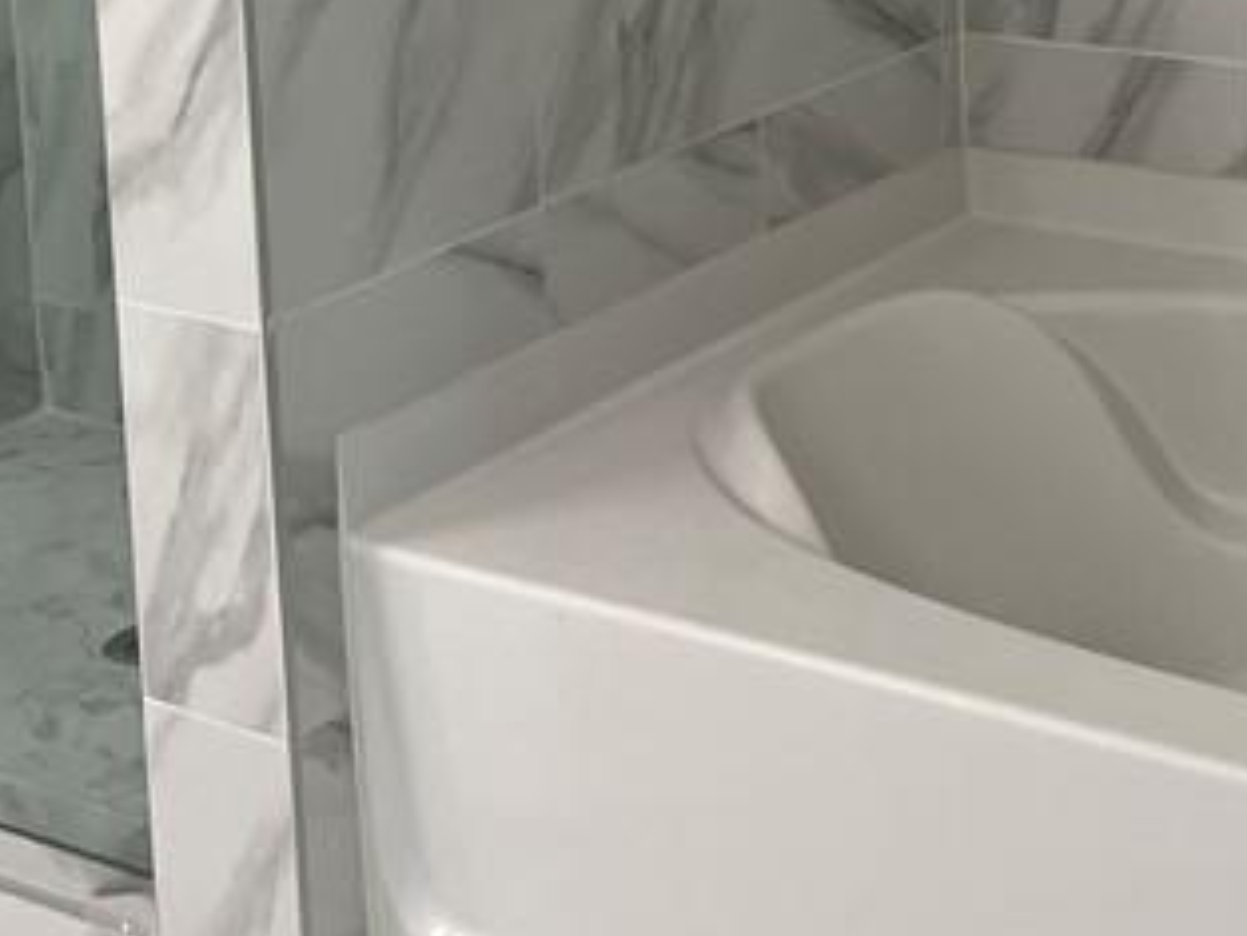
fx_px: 3063
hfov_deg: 23.0
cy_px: -235
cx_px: 685
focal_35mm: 85
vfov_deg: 16.5
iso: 100
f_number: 1.5
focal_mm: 5.7
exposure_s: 1/120
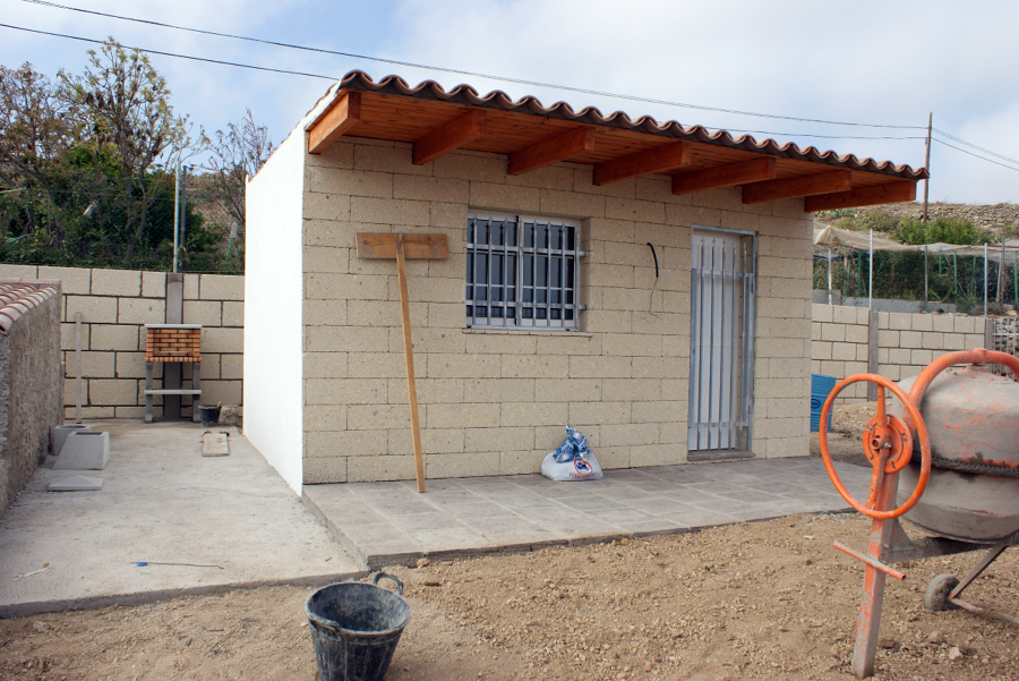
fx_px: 765
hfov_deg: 67.4
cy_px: 340
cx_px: 510
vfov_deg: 48.0
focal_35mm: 27
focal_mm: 18
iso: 100
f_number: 10
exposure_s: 1/125
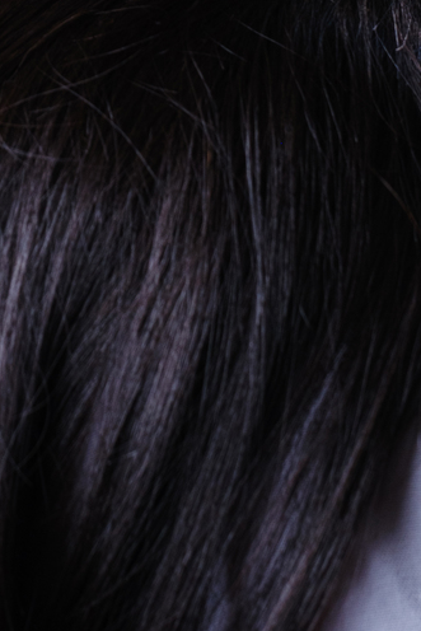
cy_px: -221
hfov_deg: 5.0
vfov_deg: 7.5
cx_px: -50
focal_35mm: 272
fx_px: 4768
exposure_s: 1/100
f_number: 5.6
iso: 250
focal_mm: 50
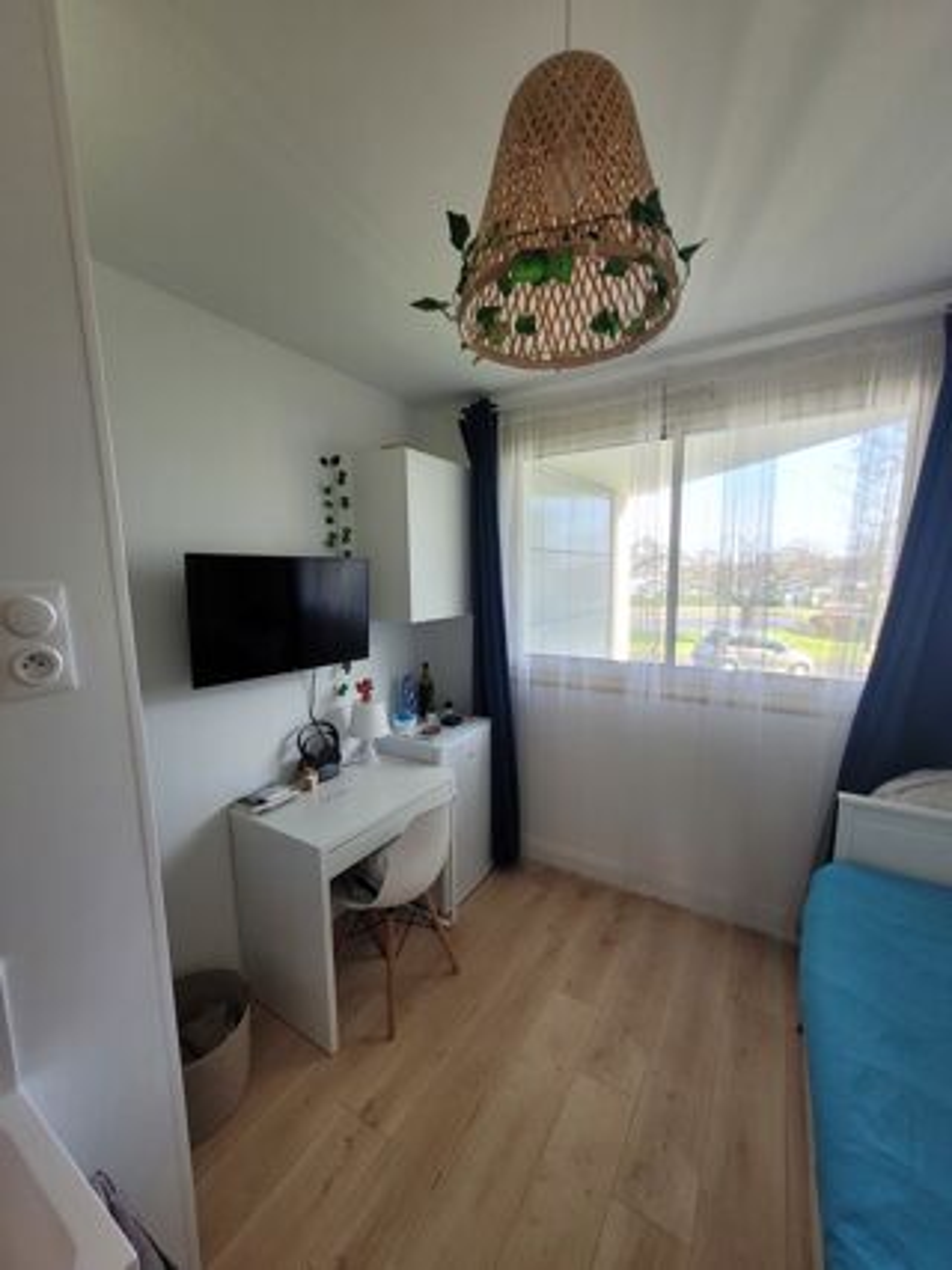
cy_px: 635
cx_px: 476
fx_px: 477
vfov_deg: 106.2
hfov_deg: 89.9
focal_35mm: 13
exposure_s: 1/50
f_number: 2.2
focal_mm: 1.74
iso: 64
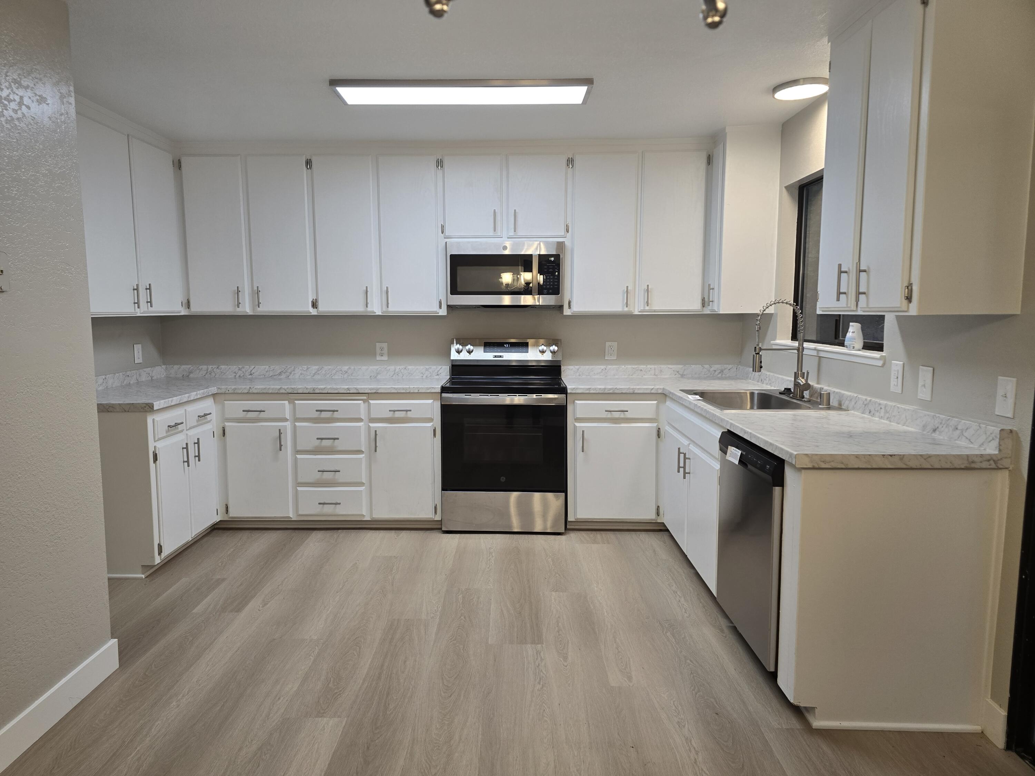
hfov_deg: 73.9
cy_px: 388
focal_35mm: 23
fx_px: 688
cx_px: 518
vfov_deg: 58.9
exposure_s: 1/120
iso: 125
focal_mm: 6.3
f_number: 1.7
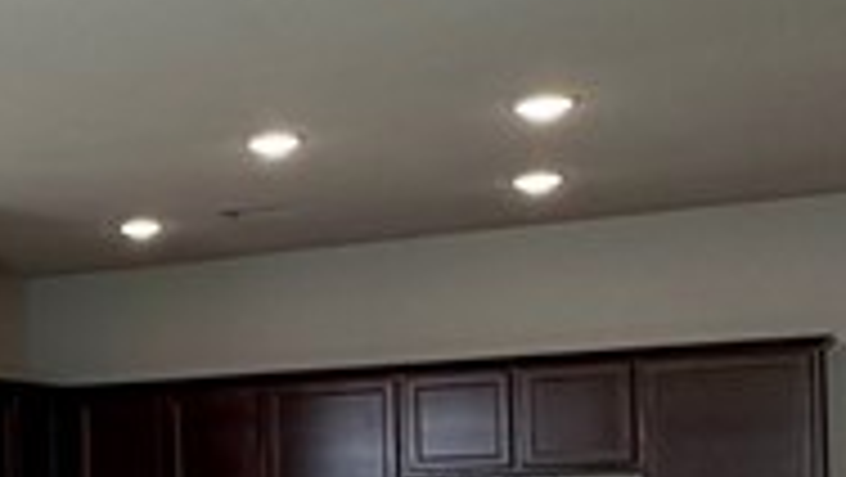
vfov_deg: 14.3
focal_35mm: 83
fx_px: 1863
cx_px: -410
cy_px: 504
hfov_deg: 21.6
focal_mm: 2.22
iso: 80
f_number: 2.2
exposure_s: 1/120
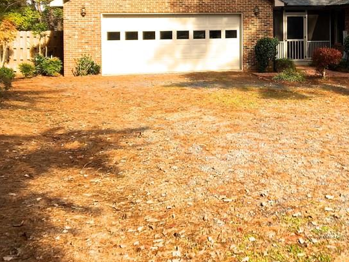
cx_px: 309
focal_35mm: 55
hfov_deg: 33.3
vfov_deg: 25.8
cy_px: 30
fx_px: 555
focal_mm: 4.15
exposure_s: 1/569
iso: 25
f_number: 2.2
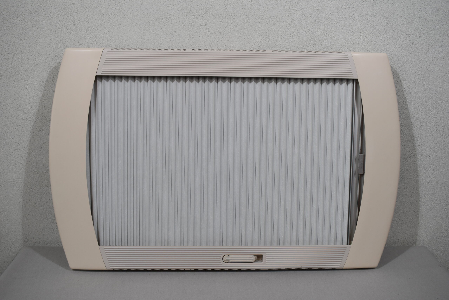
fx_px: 449
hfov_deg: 53.1
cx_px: 224
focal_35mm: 36
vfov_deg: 36.9
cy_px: 150
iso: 250
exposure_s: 1/125
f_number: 5.6
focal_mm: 24
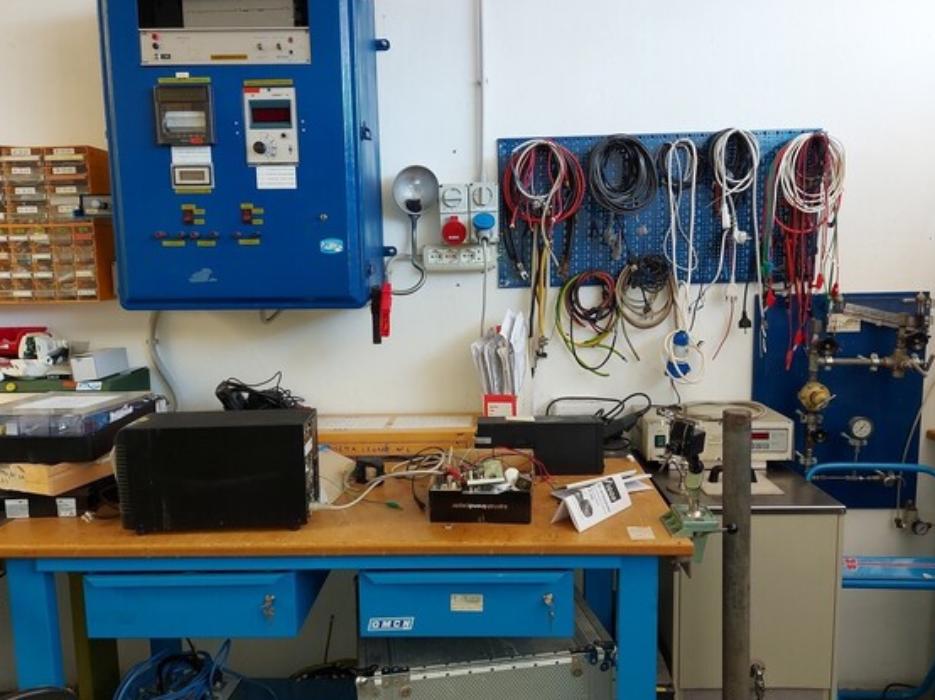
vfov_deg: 53.0
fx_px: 702
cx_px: 457
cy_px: 351
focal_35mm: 26
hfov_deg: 67.3
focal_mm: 5.23
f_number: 1.8
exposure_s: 1/50
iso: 100
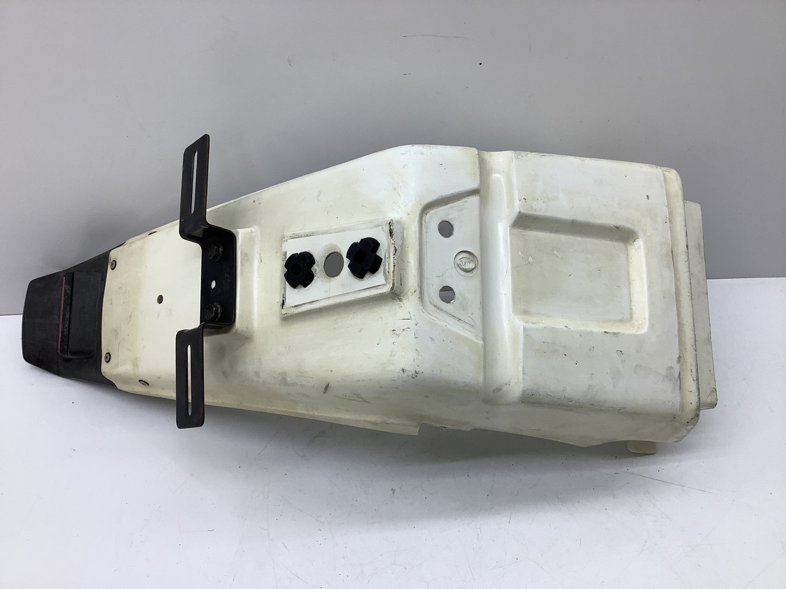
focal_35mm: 31
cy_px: 294
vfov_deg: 45.4
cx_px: 393
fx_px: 704
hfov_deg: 58.4
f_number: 2.4
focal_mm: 3.3
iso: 32
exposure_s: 1/120
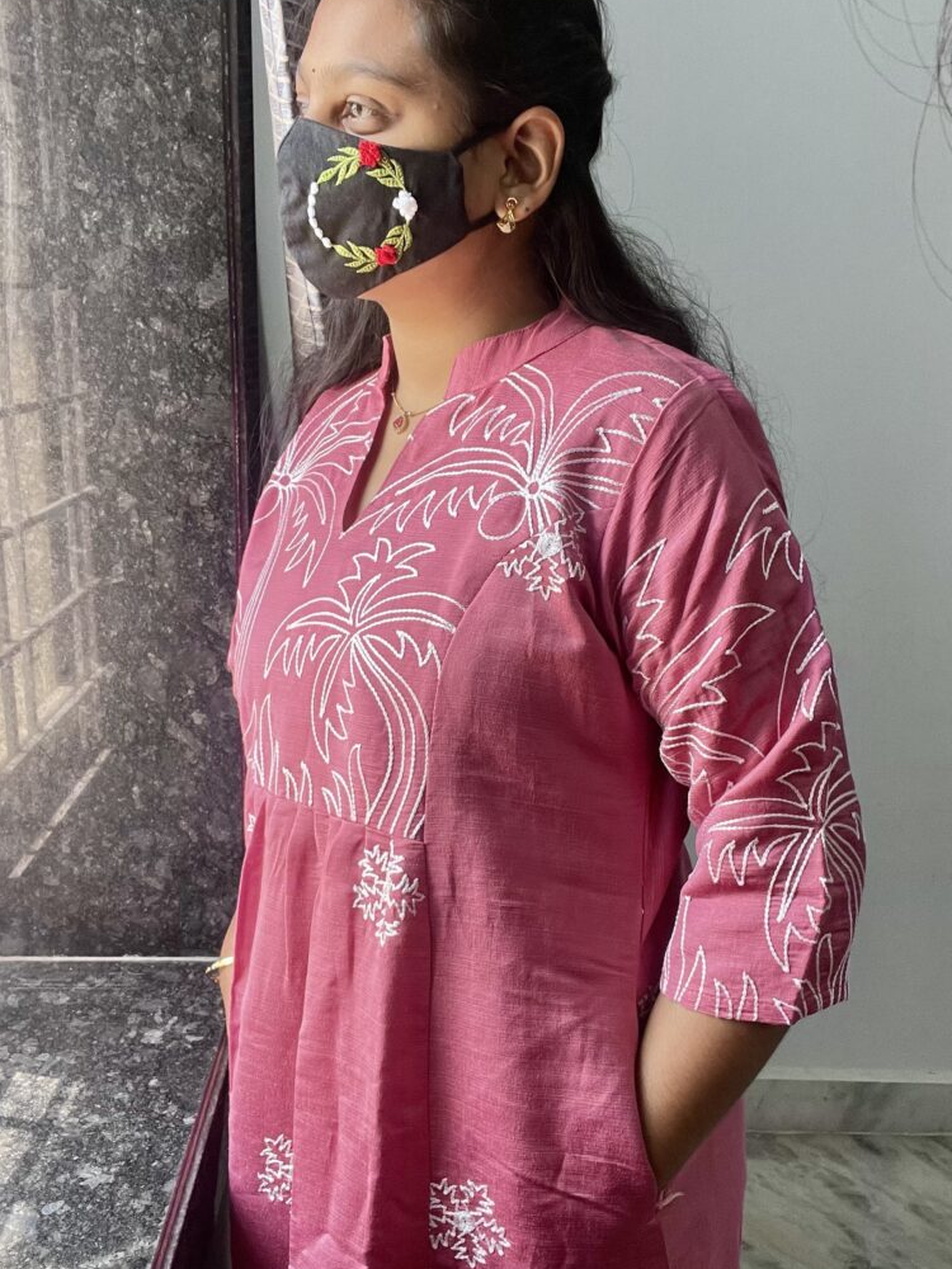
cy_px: 659
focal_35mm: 32
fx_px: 1173
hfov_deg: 44.2
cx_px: 465
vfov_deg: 56.8
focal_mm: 2.71
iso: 80
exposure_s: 1/50
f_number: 2.2
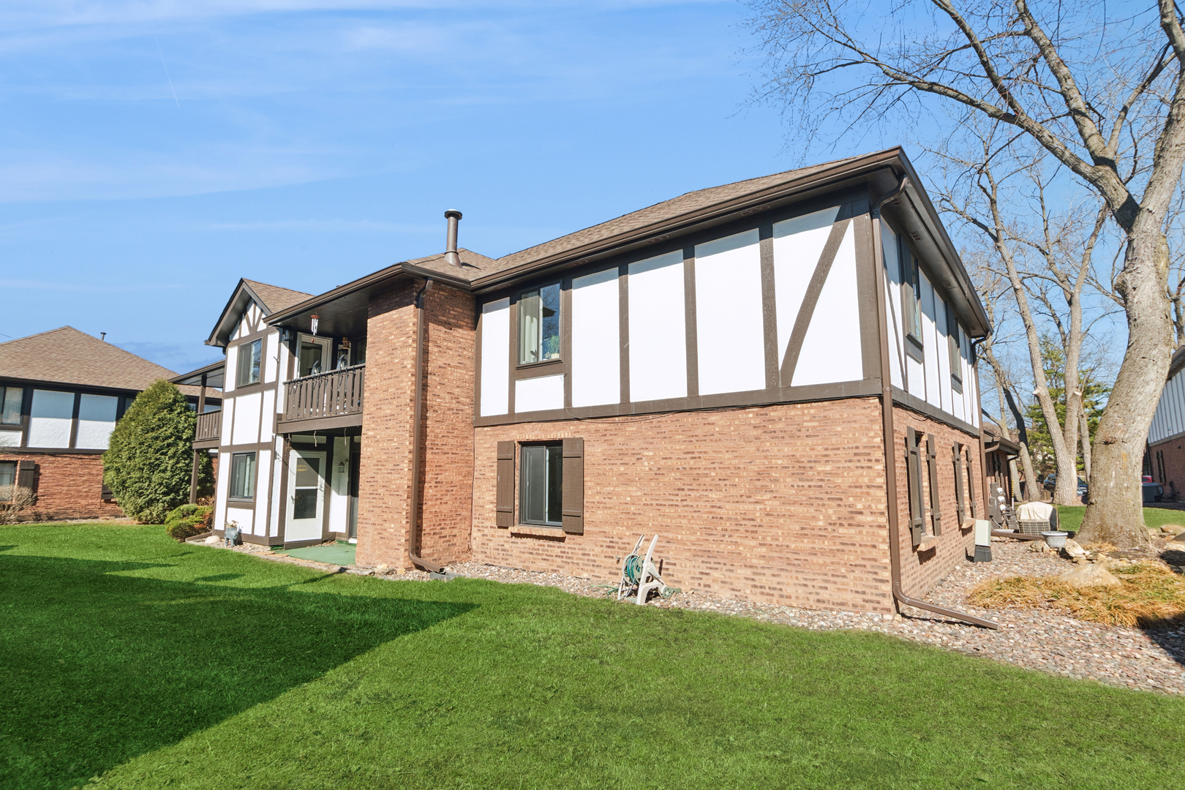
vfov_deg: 70.4
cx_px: 592
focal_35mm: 17
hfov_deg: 93.3
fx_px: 560
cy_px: 395
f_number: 9
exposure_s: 1/160
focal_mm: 11.5
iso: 250
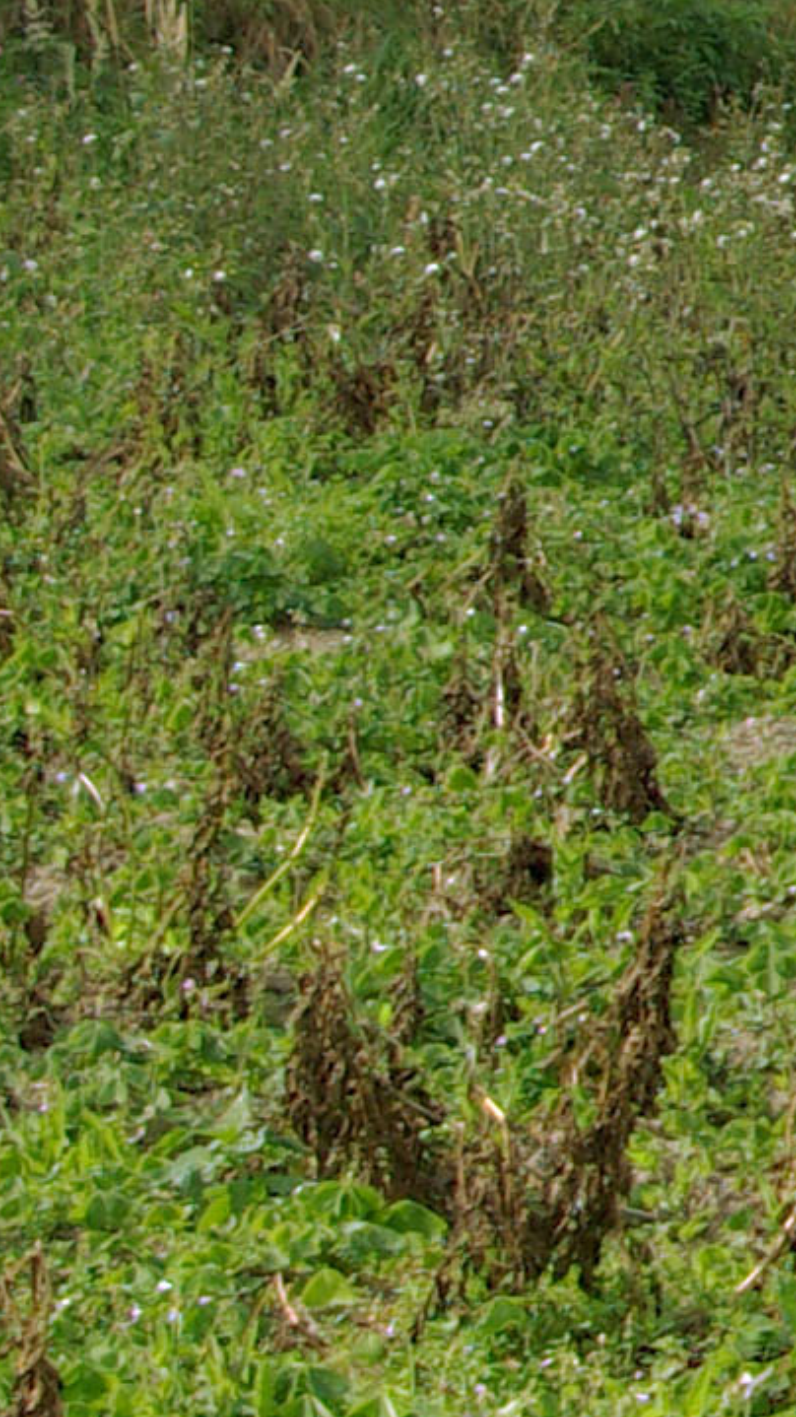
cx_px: 2780
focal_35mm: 263
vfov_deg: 8.1
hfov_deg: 4.4
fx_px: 9870
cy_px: -666
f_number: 8
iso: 200
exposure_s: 1/180
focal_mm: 31
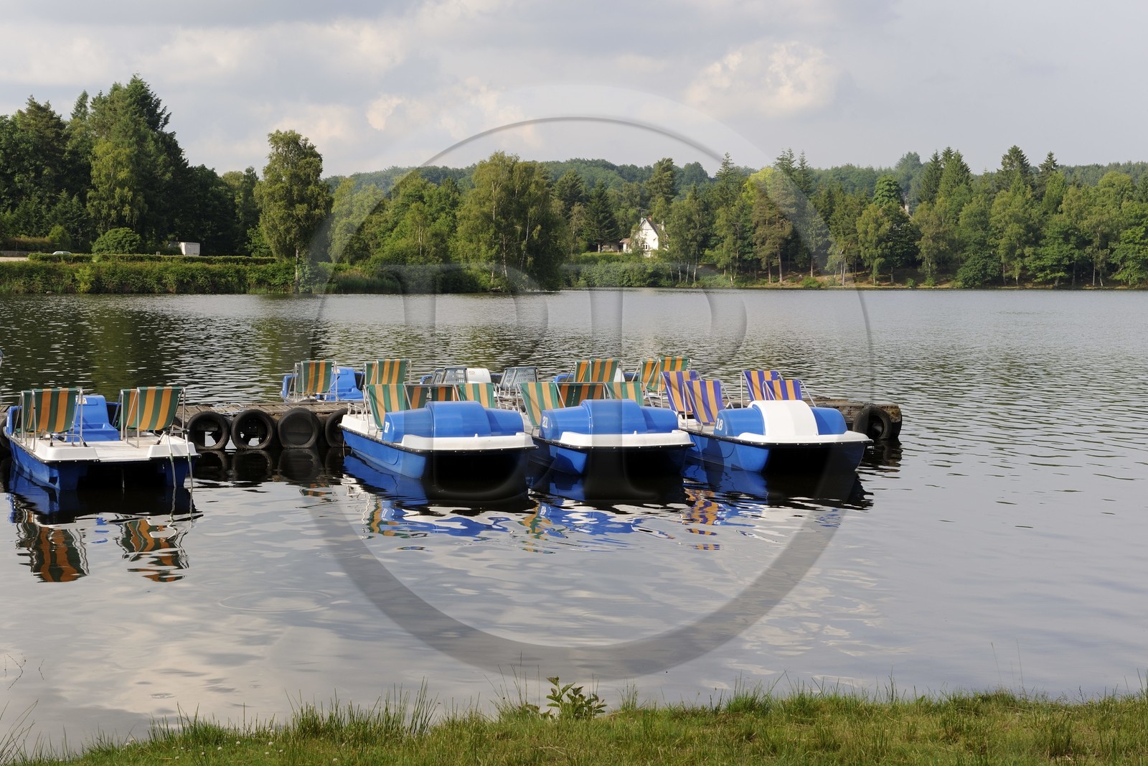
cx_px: 574
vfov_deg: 23.4
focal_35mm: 58
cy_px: 383
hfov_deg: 34.5
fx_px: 1850
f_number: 16
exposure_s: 1/80
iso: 200
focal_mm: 58
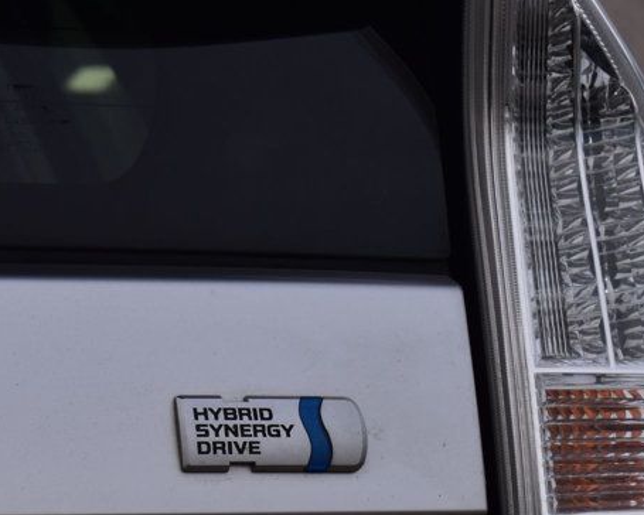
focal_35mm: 174
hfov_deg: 11.1
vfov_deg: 8.9
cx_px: 245
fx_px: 3317
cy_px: 434
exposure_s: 1/200
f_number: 10
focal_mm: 55
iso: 400
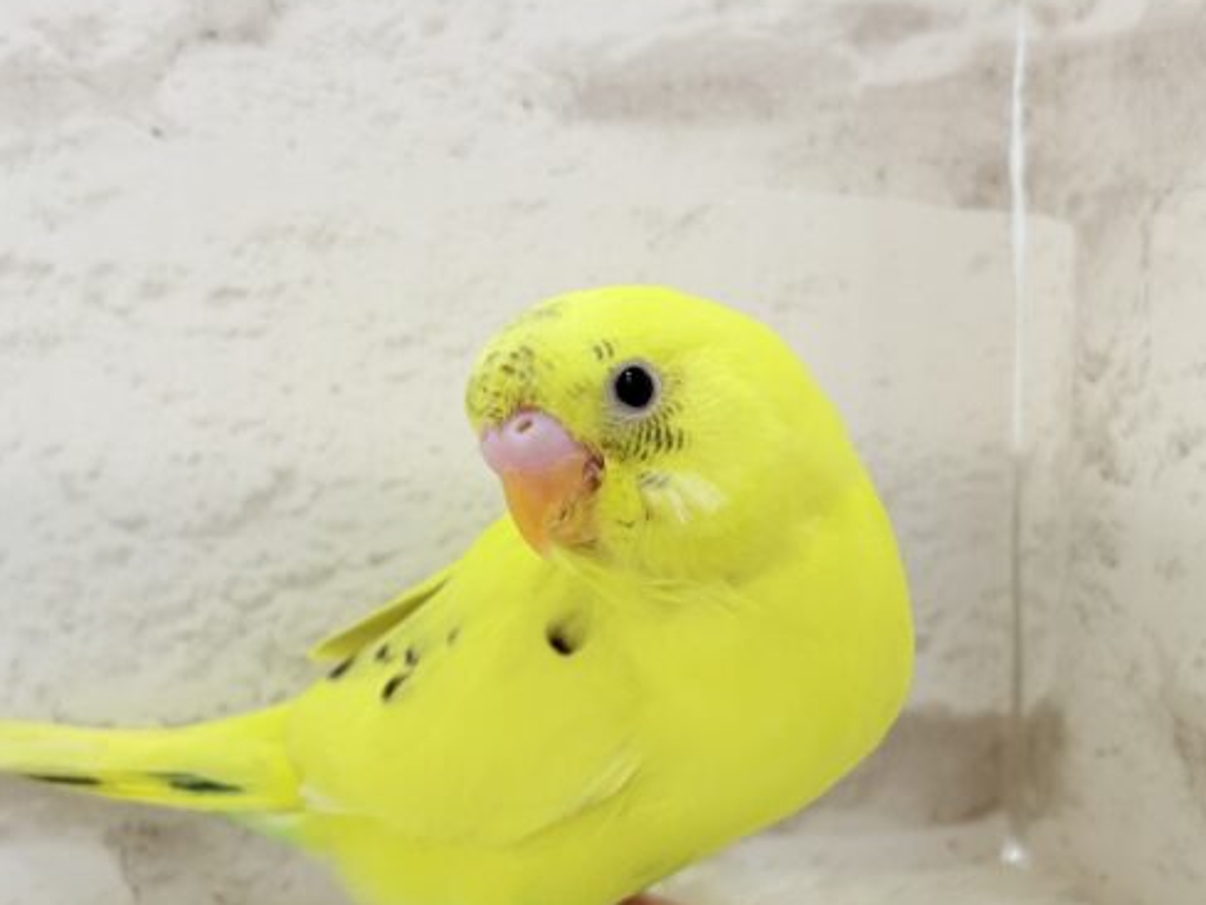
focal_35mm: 68
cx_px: 543
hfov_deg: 28.5
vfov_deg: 21.6
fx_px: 2370
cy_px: 560
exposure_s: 1/100
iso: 80
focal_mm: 5.96
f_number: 1.6
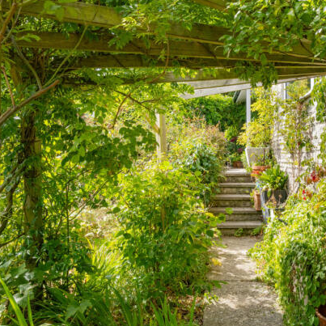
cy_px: 158
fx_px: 394
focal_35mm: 37
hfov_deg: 44.4
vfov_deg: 44.9
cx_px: 213
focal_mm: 14
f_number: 8
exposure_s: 1/400
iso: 200
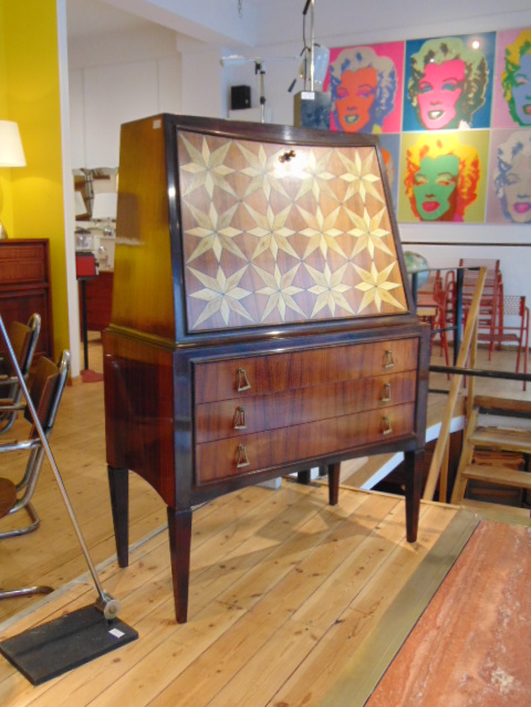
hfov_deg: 40.7
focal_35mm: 35
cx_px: 266
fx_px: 716
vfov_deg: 52.6
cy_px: 354
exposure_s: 1/30
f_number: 3.2
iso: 320
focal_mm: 6.3
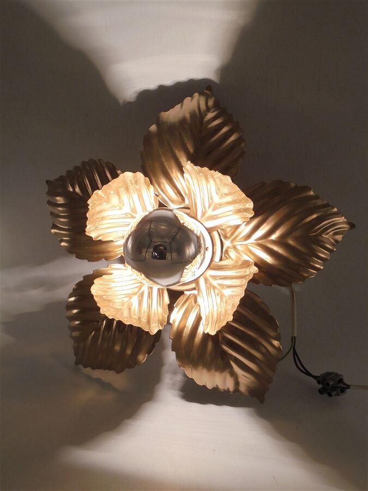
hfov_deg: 33.6
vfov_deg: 43.9
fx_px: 610
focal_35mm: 43
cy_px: 246
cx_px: 184
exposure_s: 1/80
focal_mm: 7.8
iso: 100
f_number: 4.5
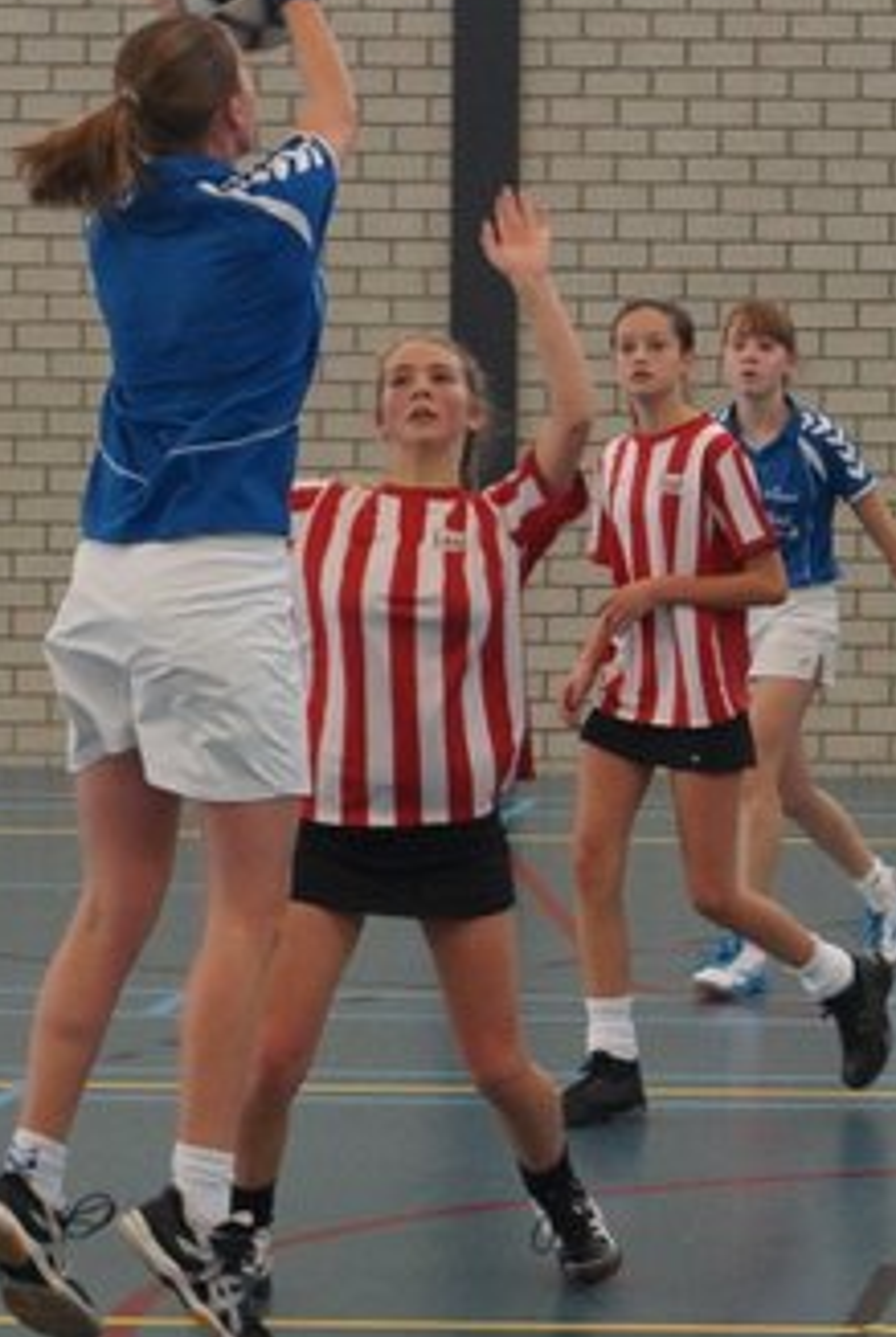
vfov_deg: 30.4
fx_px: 2456
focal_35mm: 66
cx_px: 407
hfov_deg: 20.7
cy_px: 589
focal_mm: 30
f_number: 4
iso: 800
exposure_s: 1/160
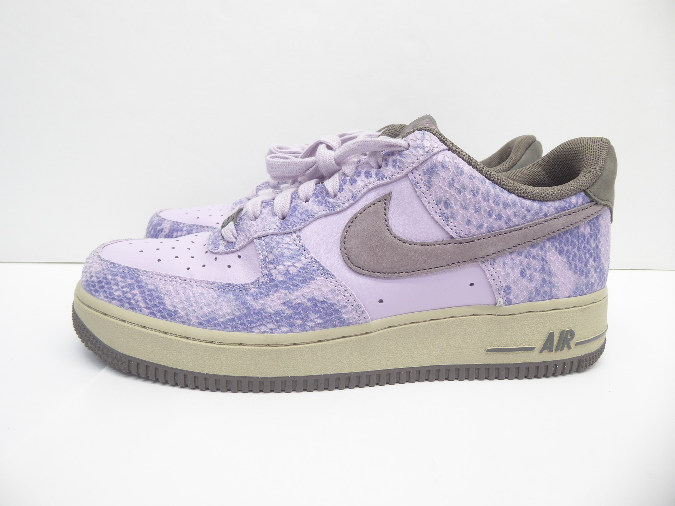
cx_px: 338
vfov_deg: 56.8
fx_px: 468
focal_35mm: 24
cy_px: 253
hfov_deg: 71.6
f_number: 3.3
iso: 100
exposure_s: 1/20
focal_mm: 4.3
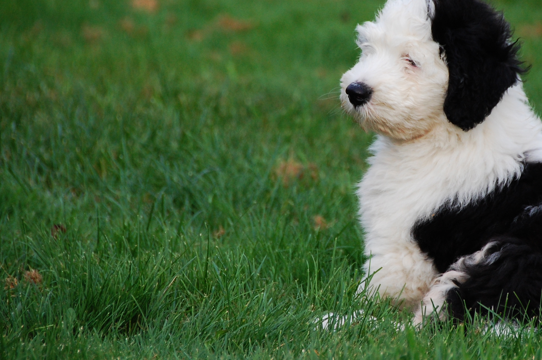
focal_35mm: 439
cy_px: 142
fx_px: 6603
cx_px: 392
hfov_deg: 4.7
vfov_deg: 3.1
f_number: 5.6
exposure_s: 1/500
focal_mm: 200
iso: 720
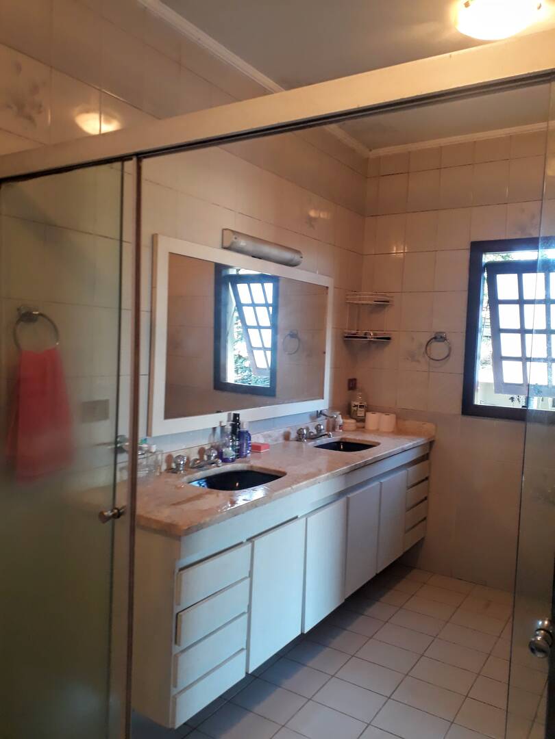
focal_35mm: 27
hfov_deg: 51.4
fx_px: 577
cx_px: 278
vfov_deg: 65.3
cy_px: 370
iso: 160
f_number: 1.9
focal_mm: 3.6
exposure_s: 1/30
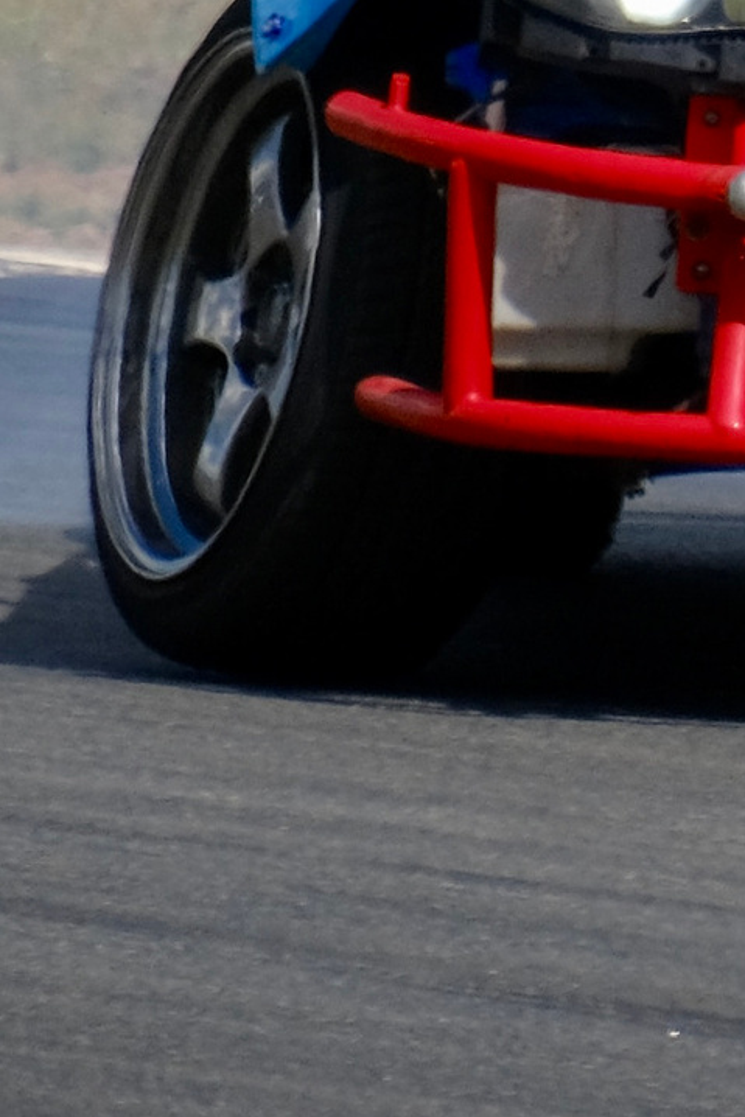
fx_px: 74675
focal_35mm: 2407
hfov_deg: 0.6
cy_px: -1232
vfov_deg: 0.9
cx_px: 1319
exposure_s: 1/2500
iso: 320
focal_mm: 300
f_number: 5.6
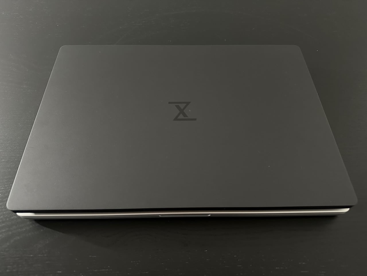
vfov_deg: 56.8
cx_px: 184
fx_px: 254
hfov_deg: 71.6
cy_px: 138
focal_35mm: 24
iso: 1250
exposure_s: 1/30
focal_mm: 6.86
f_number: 1.78
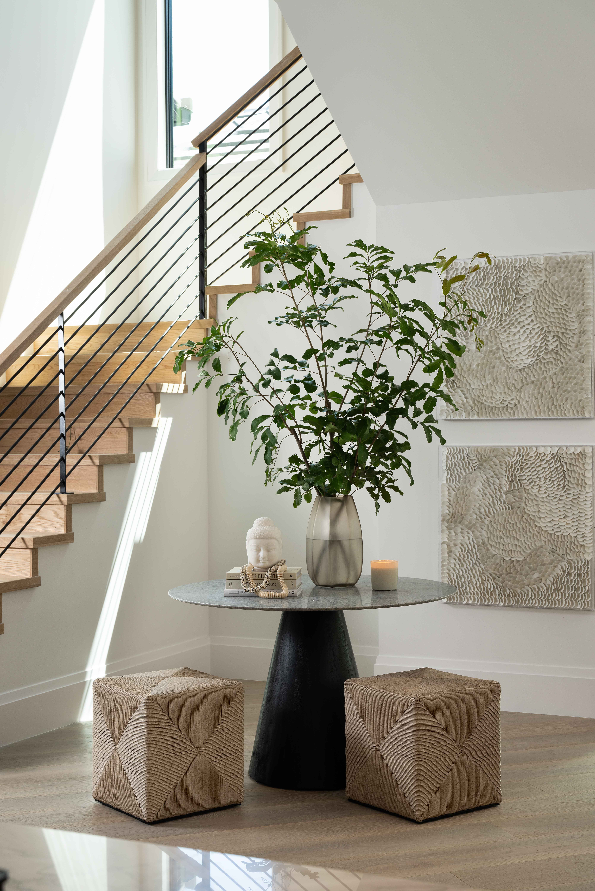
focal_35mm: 53
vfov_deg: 37.5
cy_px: 446
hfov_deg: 25.5
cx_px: 298
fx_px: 1313
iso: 160
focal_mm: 53
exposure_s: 1/25
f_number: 8
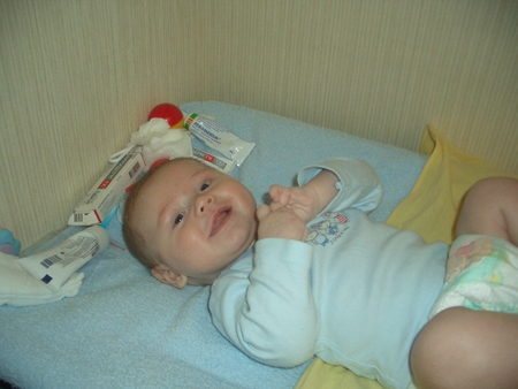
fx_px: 524
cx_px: 259
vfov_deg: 40.7
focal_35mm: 35
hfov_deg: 52.6
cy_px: 194
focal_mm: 5.8
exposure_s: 1/60
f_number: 2.6
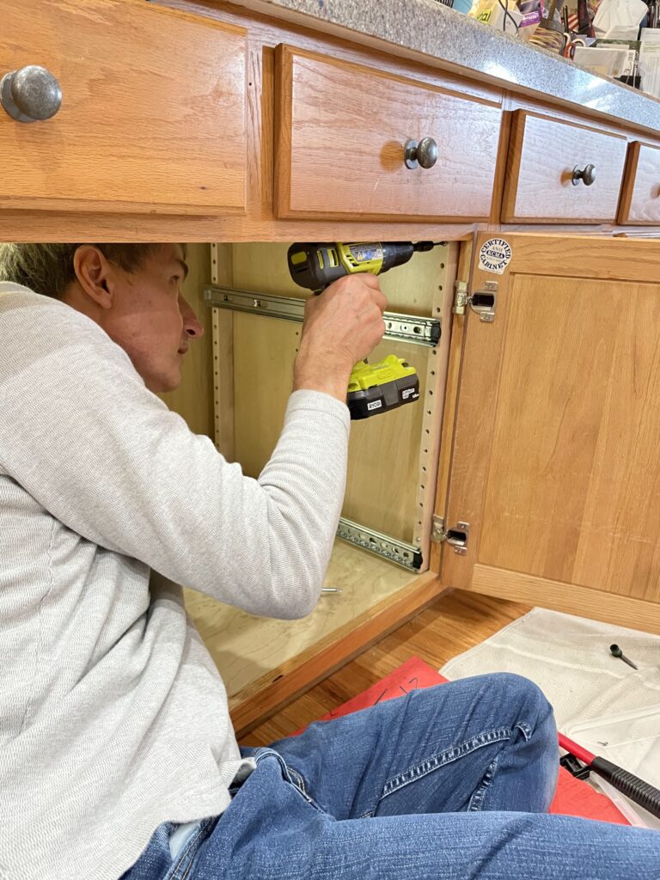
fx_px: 661
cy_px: 440
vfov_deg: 67.3
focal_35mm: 26
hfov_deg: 53.1
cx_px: 330
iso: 400
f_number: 1.6
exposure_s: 1/60
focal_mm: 4.2
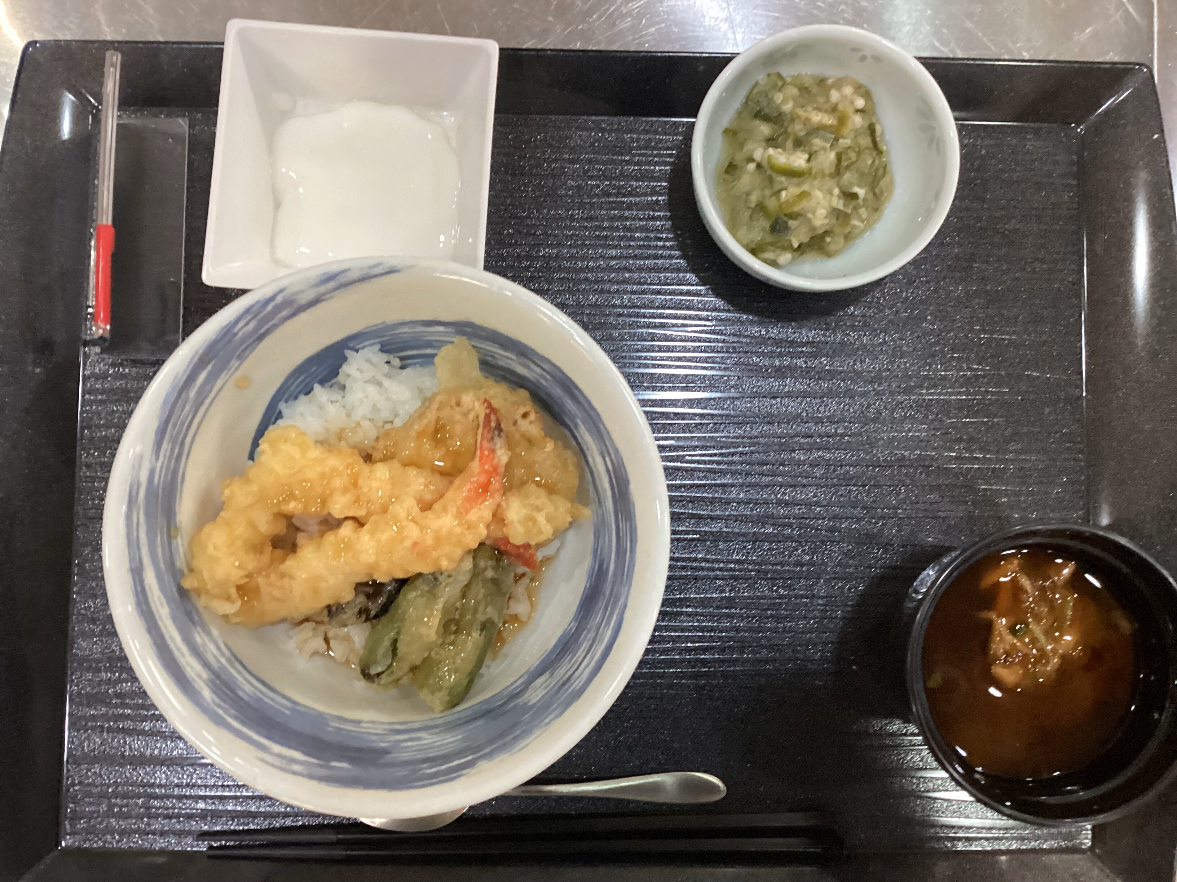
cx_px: 588
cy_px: 441
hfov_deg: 58.4
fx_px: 1054
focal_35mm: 31
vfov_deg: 45.4
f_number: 2.4
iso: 320
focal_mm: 3.3
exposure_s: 1/50
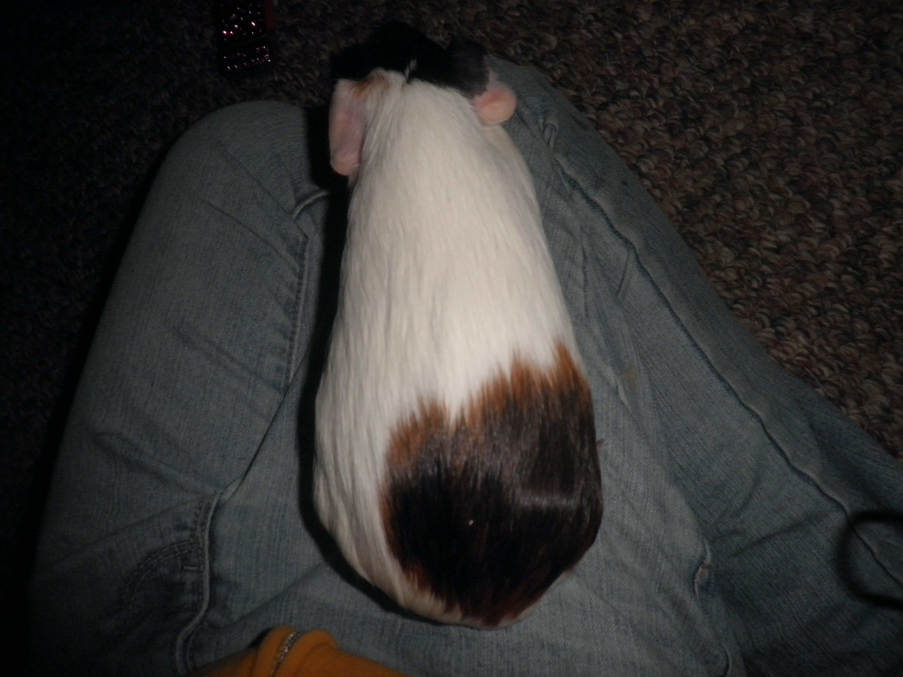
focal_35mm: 26
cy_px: 338
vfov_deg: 53.1
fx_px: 678
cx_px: 452
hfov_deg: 67.3
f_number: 7.8
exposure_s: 1/30
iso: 160
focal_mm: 4.65
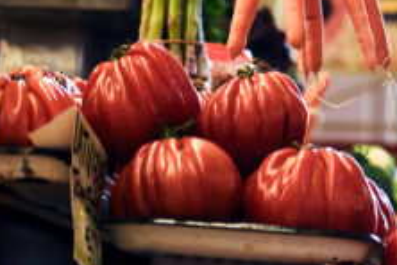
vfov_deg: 5.6
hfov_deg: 7.9
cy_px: -76
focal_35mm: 244
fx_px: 2691
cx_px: 869
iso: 320
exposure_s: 1/125
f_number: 2.5
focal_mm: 35
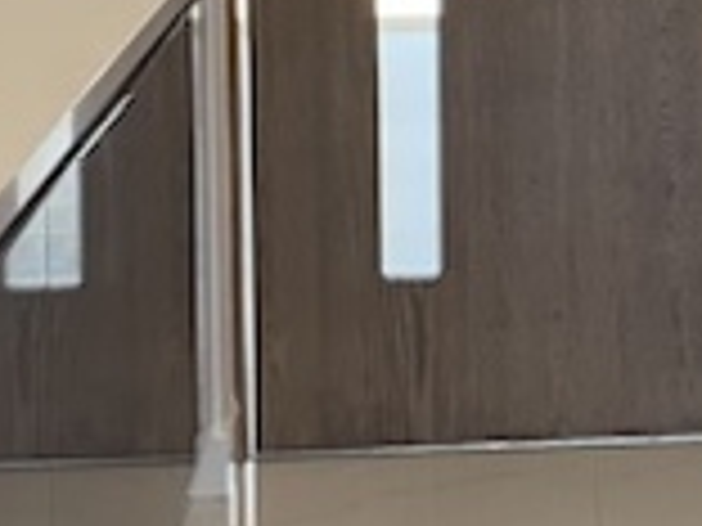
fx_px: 3610
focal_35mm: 178
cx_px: 1296
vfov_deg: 8.3
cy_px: 4
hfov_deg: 10.4
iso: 40
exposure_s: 1/121
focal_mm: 4.25
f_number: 1.8
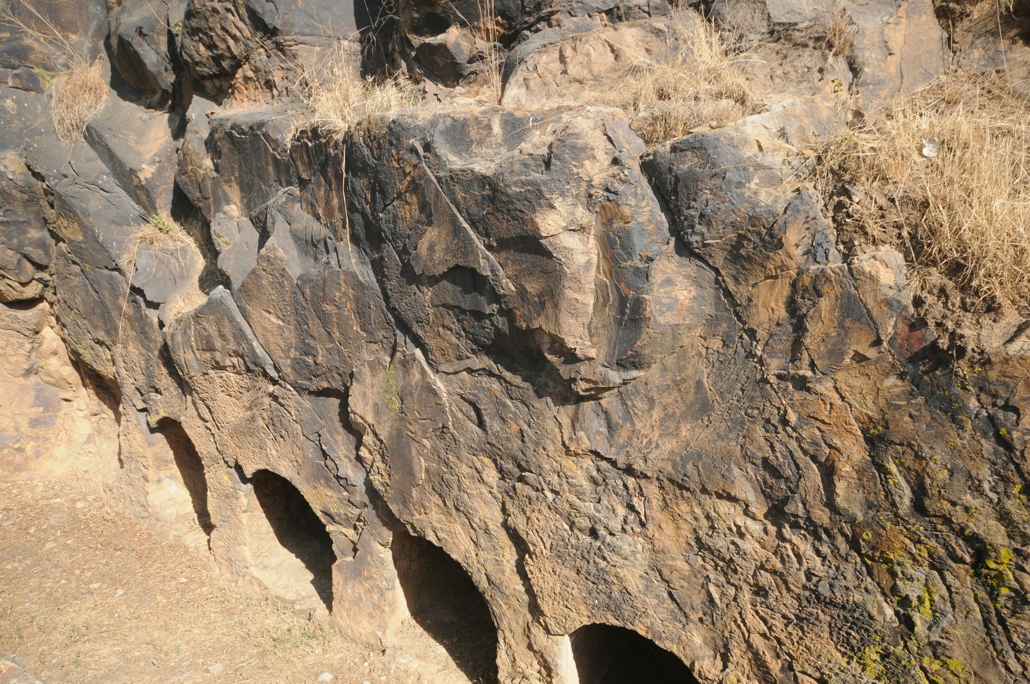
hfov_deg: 62.0
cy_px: 342
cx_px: 515
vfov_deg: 43.5
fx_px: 857
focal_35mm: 30
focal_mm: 20
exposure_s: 1/200
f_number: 7.1
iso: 200
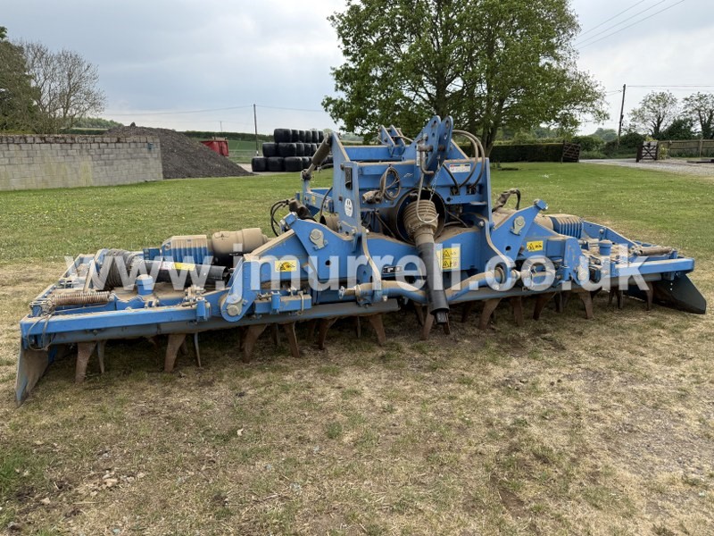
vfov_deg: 56.8
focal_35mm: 24
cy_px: 268
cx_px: 357
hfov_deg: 71.6
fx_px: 495
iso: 100
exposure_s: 1/1522
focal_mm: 6.76
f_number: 1.78
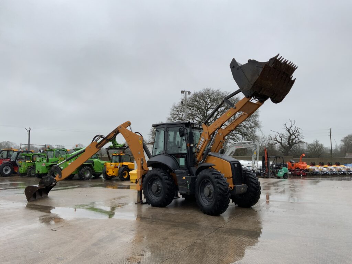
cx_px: 176
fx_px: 295
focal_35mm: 29
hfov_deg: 61.7
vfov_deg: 48.2
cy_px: 132
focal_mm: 3
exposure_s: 1/122
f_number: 1.8
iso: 20
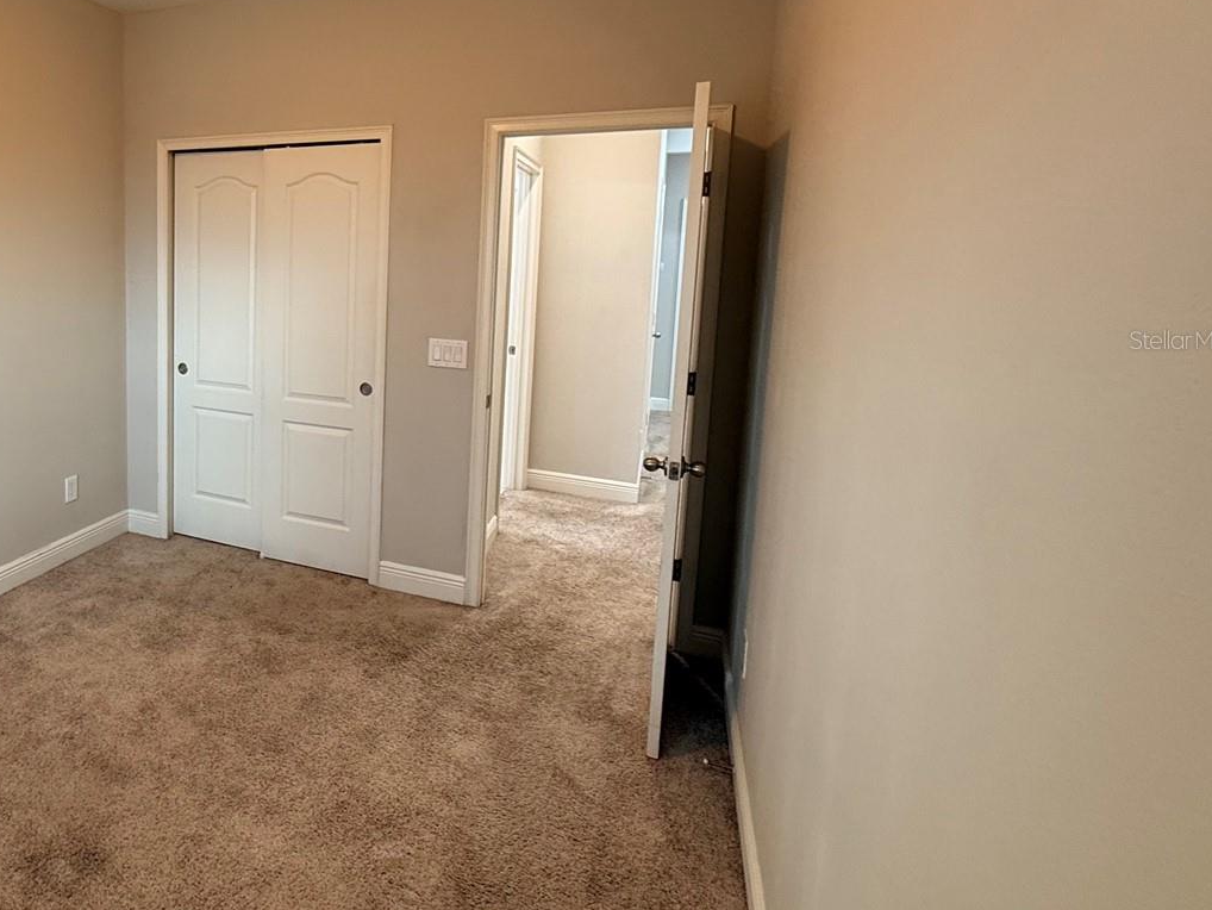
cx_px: 289
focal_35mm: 22
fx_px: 770
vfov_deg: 60.3
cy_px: 339
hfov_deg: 70.7
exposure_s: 1/60
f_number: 2.2
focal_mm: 2.22
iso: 200
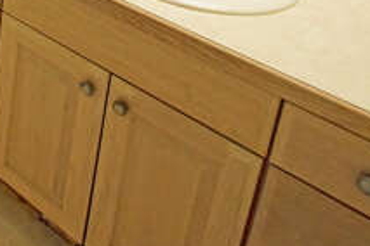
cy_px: -178
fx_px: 555
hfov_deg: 28.6
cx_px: -135
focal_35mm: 54
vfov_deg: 19.6
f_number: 4.5
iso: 1000
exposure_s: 1/50
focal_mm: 10
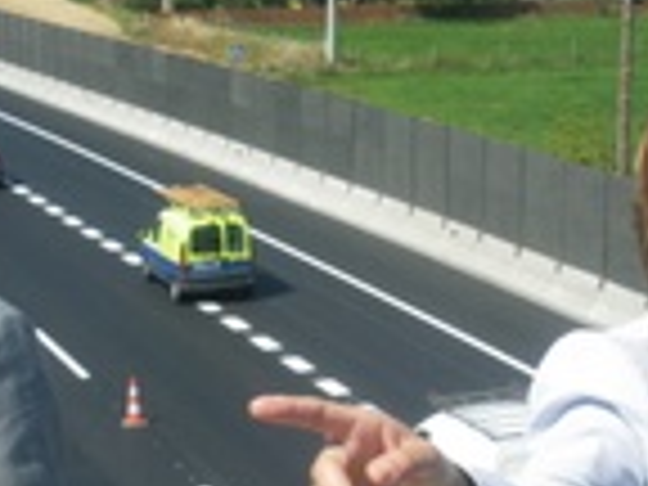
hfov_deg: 15.6
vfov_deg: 11.8
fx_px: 2340
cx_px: 558
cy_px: 412
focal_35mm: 125
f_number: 5.4
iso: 64
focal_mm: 6.3
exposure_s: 1/320
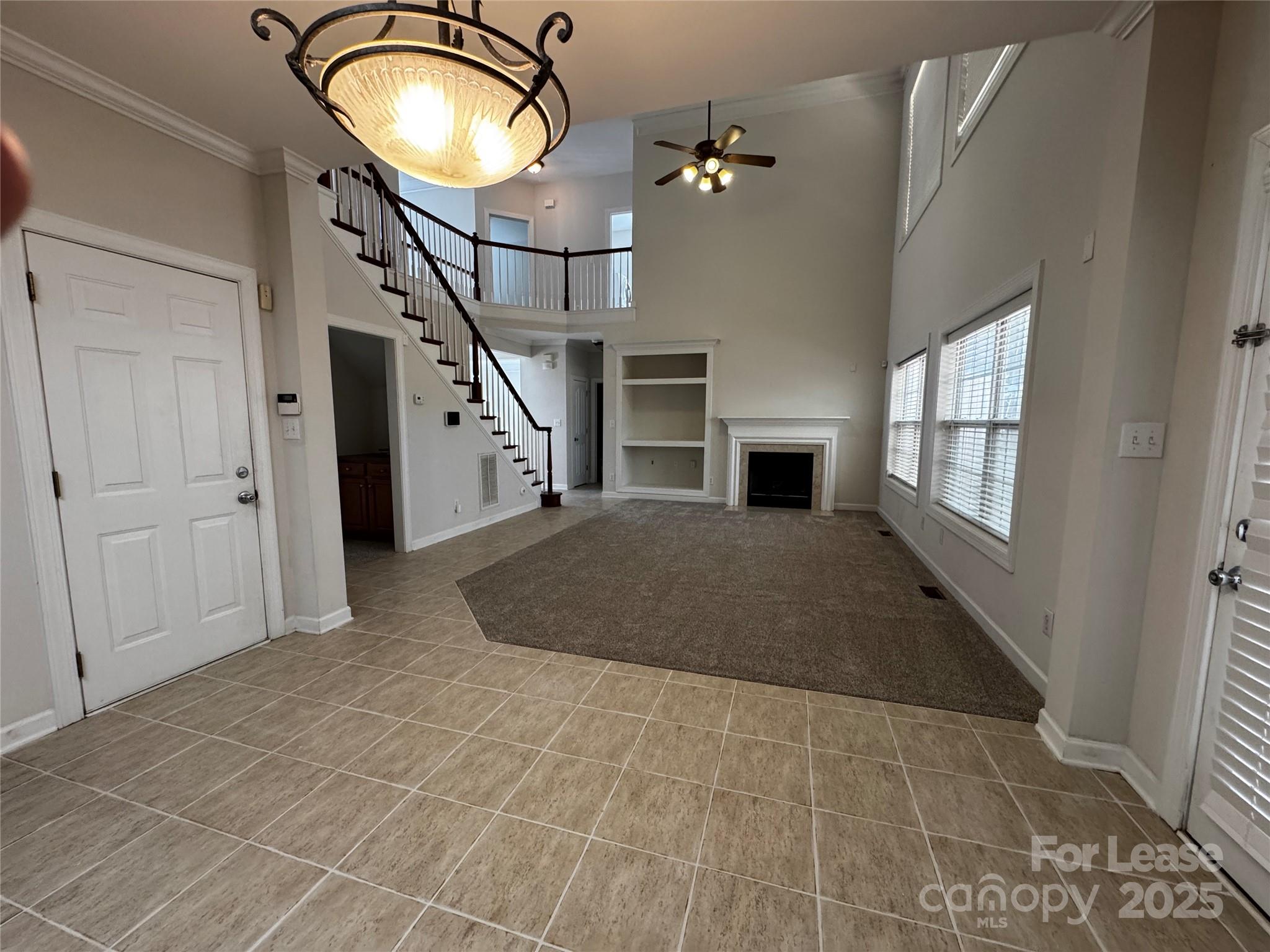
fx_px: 514
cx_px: 635
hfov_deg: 102.1
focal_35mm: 14
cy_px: 476
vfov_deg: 85.7
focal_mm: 2.22
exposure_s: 1/120
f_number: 2.2
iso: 320
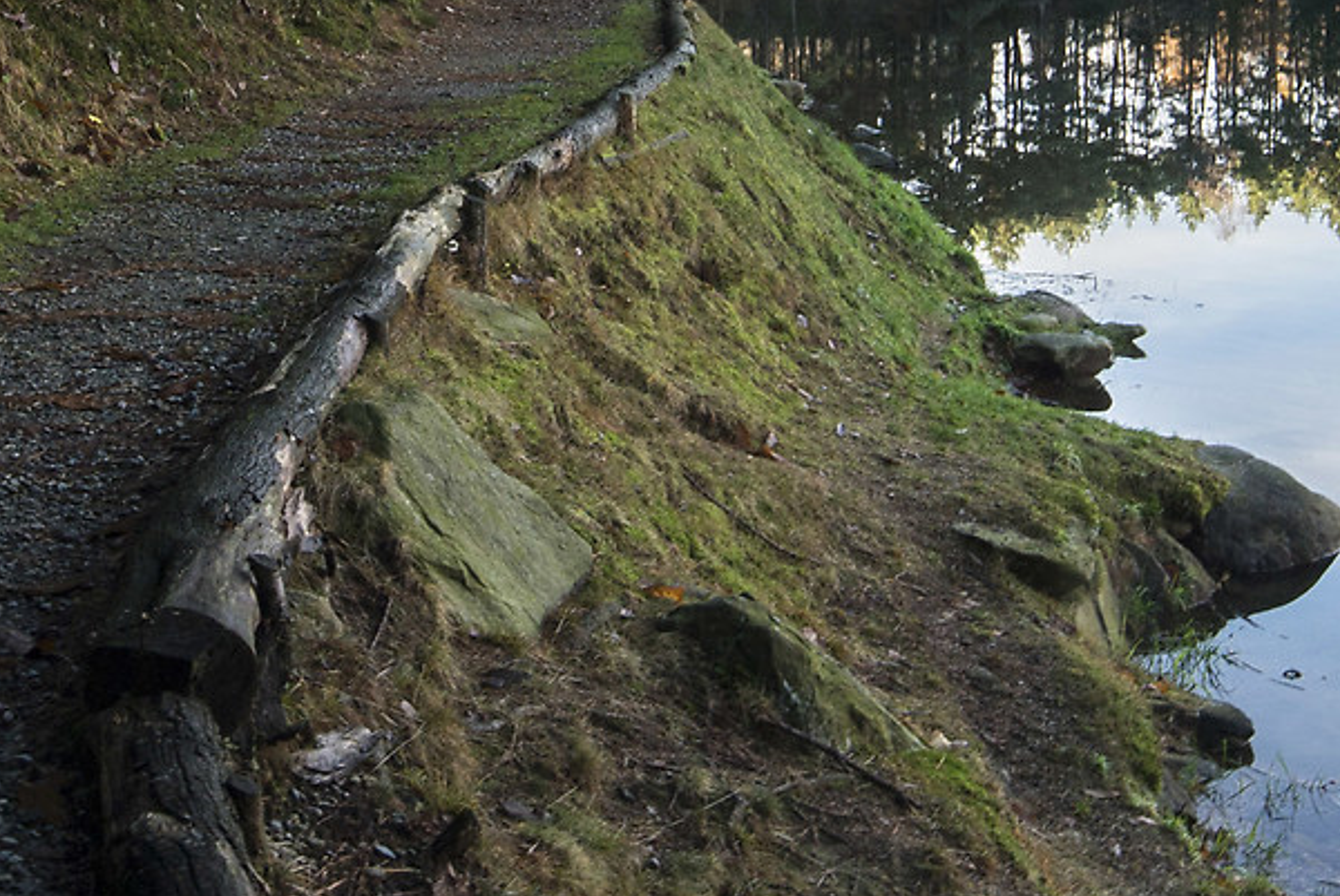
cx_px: 679
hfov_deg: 35.6
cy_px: -130
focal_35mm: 56
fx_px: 2086
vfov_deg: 22.6
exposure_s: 1/60
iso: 200
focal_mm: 14
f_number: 14
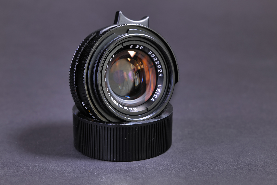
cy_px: 92
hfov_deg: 22.6
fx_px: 693
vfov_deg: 15.2
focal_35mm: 90
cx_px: 138
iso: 800
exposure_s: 1/2.5
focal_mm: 90
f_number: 13
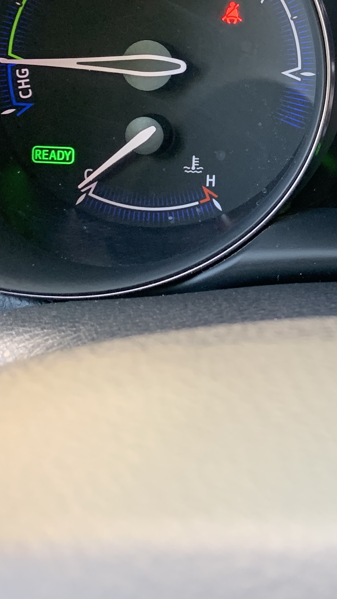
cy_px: 129
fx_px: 1096
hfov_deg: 16.3
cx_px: 466
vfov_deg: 29.9
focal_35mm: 69
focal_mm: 4.25
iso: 250
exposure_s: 1/60
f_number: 1.8
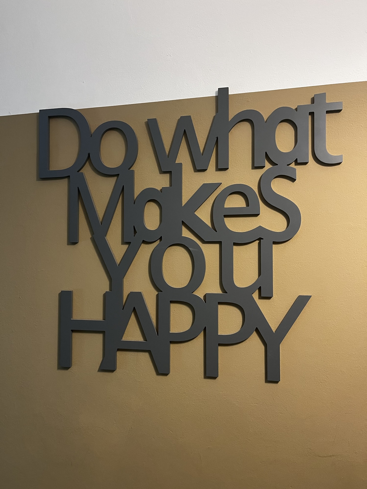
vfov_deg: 67.3
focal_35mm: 26
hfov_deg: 53.1
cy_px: 244
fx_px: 368
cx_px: 184
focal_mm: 5.1
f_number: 1.6
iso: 400
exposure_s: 1/50
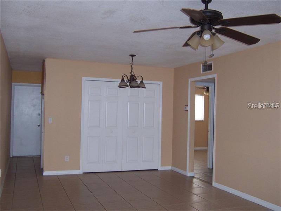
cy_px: 106
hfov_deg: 51.4
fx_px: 292
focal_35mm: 36
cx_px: 140
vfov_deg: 39.7
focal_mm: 5.6
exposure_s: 1/60
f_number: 2.8
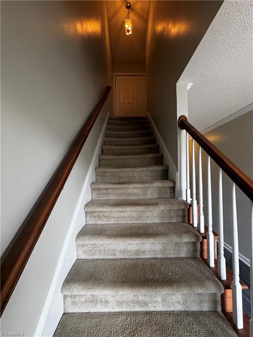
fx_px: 136
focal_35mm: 14
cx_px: 126
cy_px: 168
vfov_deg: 102.1
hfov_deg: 85.7
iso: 160
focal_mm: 2.22
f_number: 2.2
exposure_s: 1/60
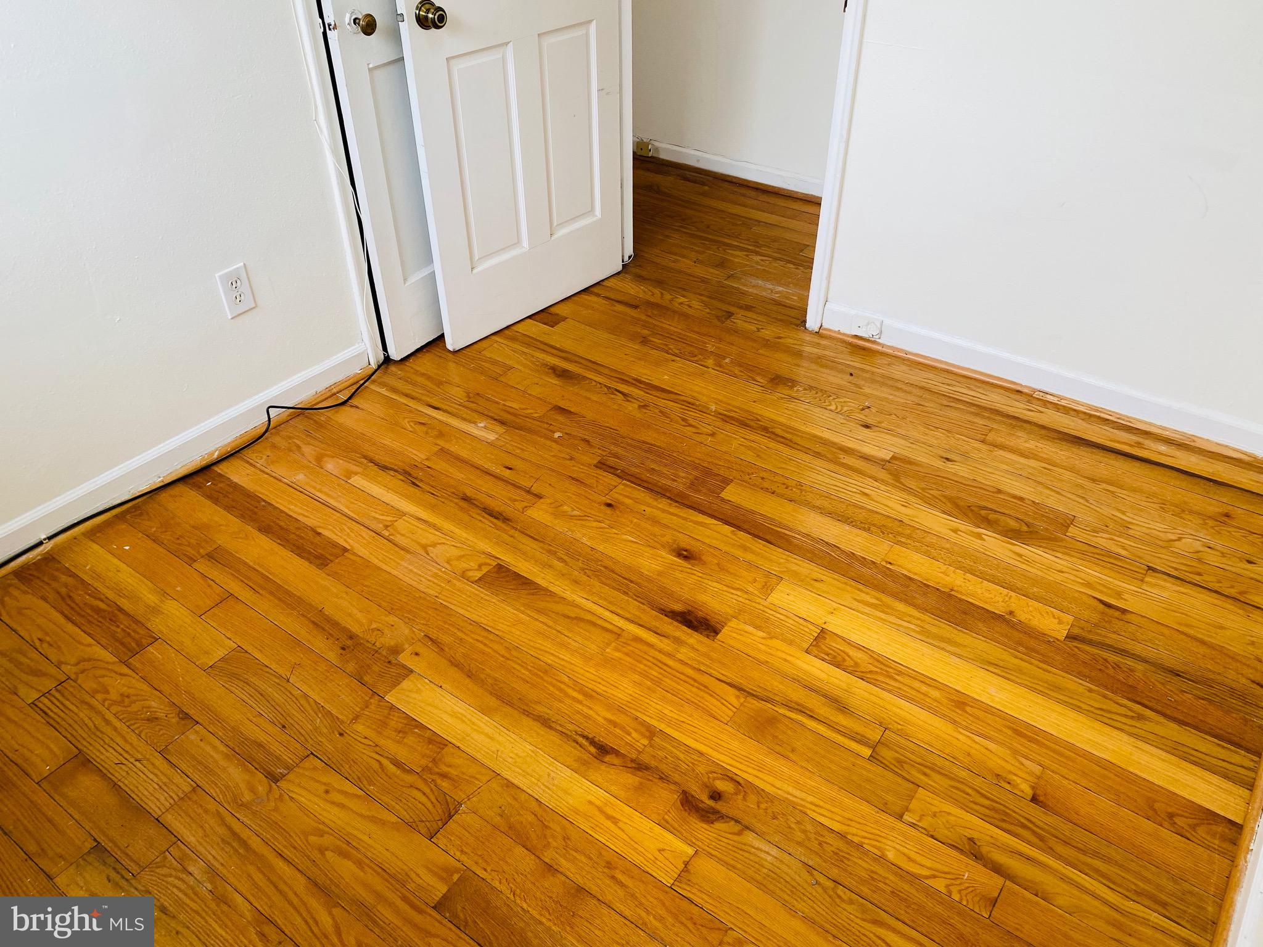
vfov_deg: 53.1
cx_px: 632
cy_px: 474
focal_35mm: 26
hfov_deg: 67.3
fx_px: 949
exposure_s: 1/60
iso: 80
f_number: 1.8
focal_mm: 4.25
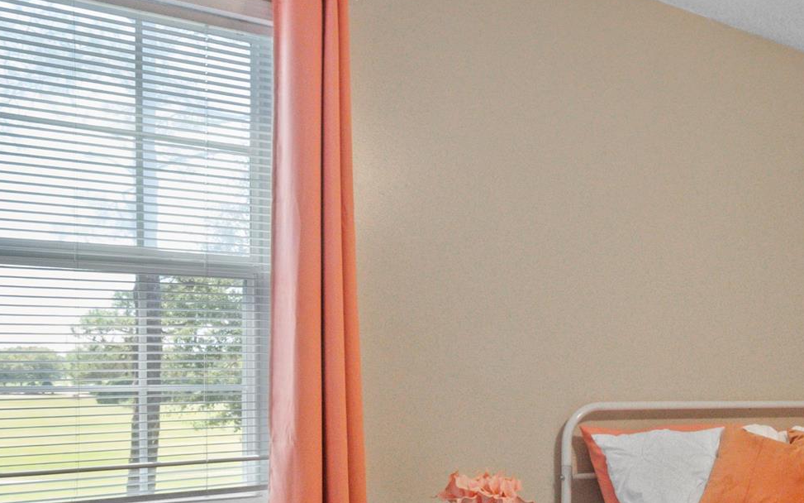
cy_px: 359
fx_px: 986
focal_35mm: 45
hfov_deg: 37.3
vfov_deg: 28.3
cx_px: 882
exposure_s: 1/30
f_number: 13
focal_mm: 14
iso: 2500
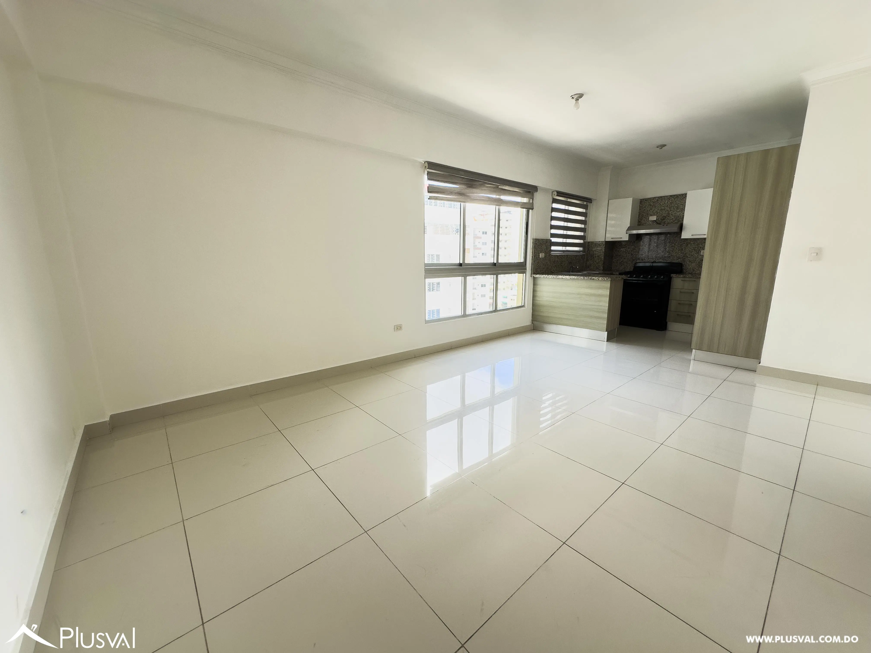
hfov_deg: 102.1
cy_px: 326
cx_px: 436
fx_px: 352
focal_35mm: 14
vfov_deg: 85.7
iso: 80
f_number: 2.2
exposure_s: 1/100
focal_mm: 2.22
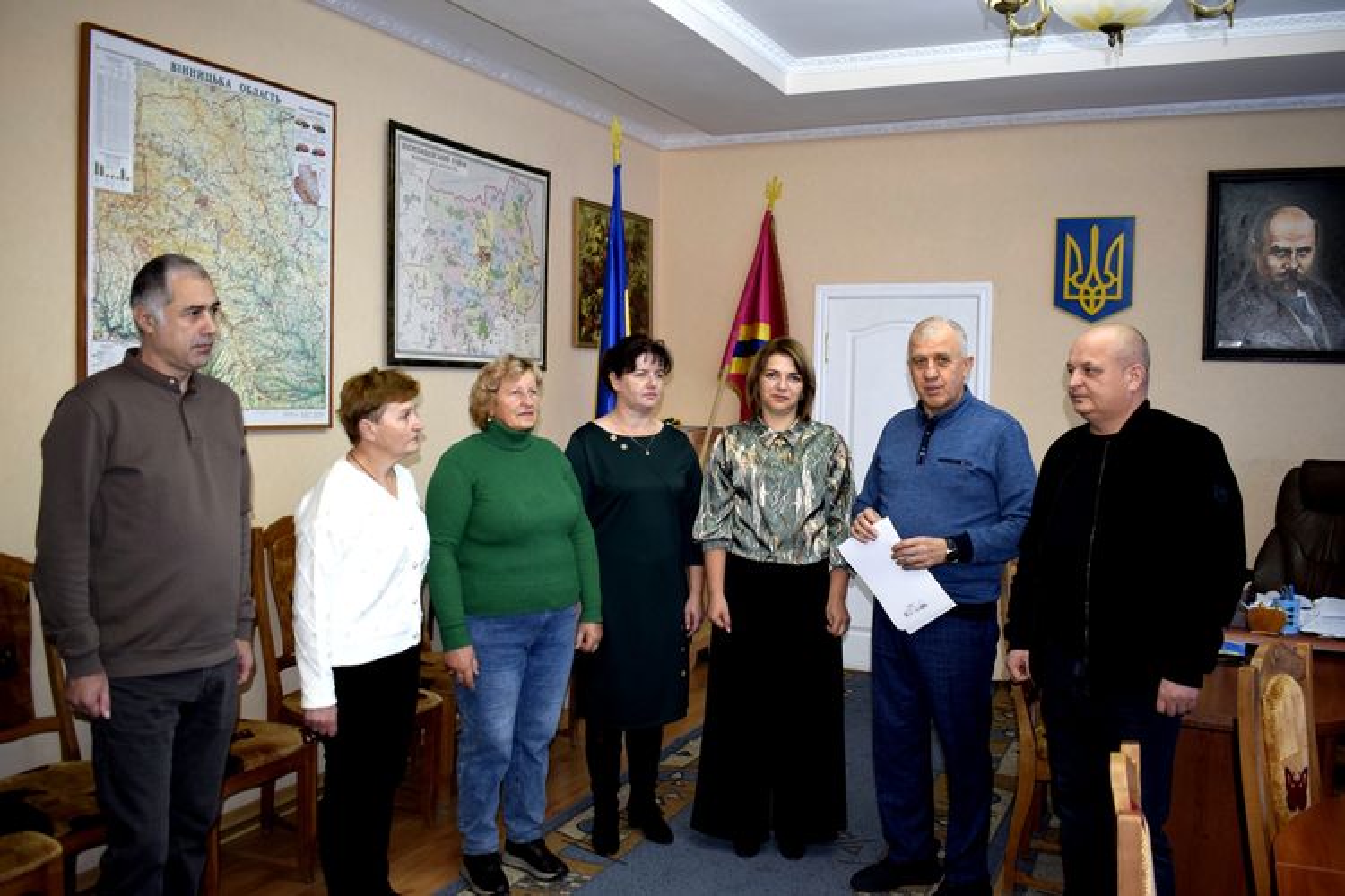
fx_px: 1121
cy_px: 448
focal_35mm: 30
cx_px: 672
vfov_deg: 43.6
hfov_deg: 61.9
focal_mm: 20
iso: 800
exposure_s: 1/60
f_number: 4
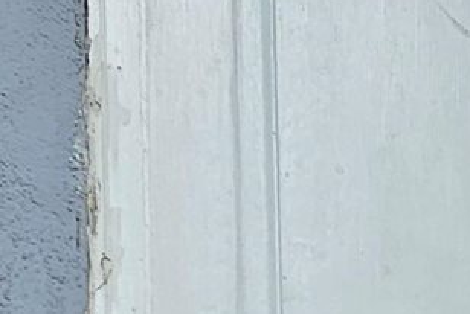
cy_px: 529
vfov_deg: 12.6
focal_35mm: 101
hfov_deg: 19.8
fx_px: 1320
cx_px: 414
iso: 50
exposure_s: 1/294
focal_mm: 2.2
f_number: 2.2
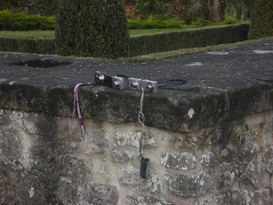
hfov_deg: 18.7
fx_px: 828
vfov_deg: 14.1
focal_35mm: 105
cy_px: 102
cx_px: 136
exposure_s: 1/120
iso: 122
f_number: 5.4
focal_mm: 17.4
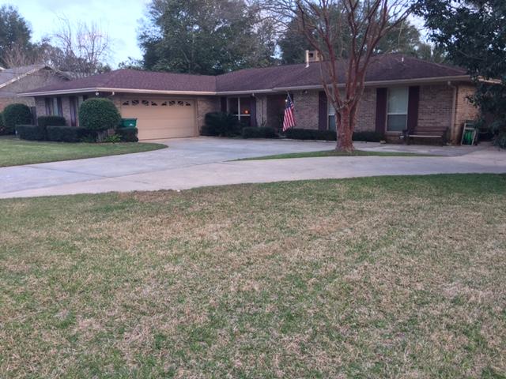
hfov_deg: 61.7
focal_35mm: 29
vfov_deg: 48.2
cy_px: 190
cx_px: 253
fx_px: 424
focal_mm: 4.15
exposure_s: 1/120
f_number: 2.2
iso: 40
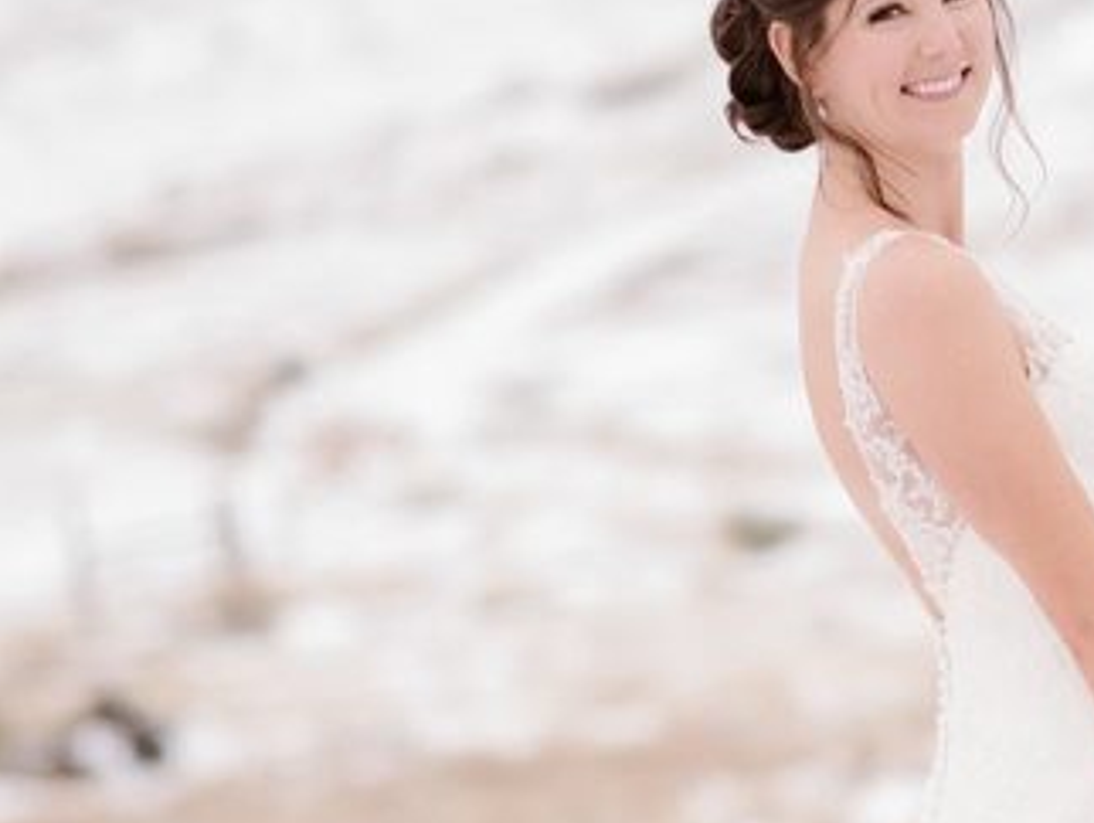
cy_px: 561
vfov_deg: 5.7
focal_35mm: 260
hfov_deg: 7.6
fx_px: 8223
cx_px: 941
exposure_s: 1/3200
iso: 200
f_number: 2.2
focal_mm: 85
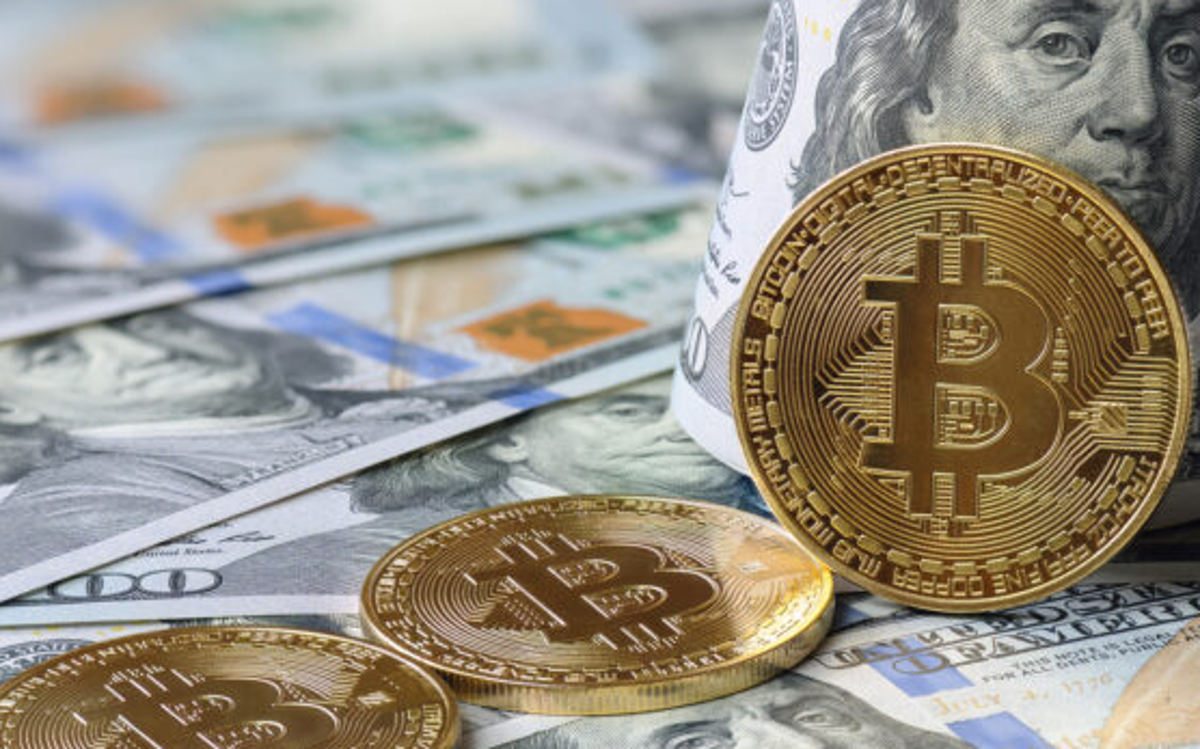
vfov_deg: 8.1
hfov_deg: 13.0
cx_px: 602
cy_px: 363
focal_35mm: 162
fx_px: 5280
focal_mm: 105
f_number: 10
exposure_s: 1/15
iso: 160
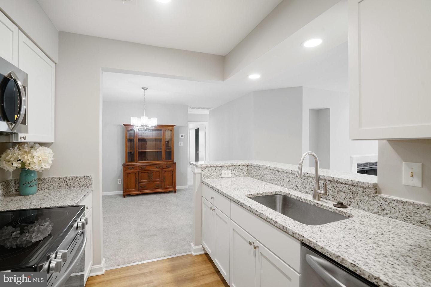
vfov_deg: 73.7
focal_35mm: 16
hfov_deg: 96.7
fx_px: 192
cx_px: 216
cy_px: 144
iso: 1250
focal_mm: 16
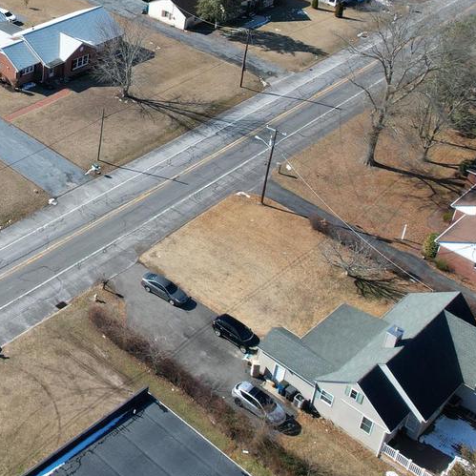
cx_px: -64
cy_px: 22
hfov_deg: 28.4
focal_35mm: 54
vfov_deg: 29.9
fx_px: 840
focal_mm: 8.38
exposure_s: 1/1250
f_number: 2.8
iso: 100
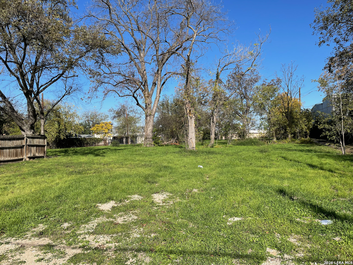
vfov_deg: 53.1
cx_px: 176
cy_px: 132
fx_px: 265
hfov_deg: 67.3
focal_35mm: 26
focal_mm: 4.2
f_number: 1.6
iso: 32
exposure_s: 1/3401
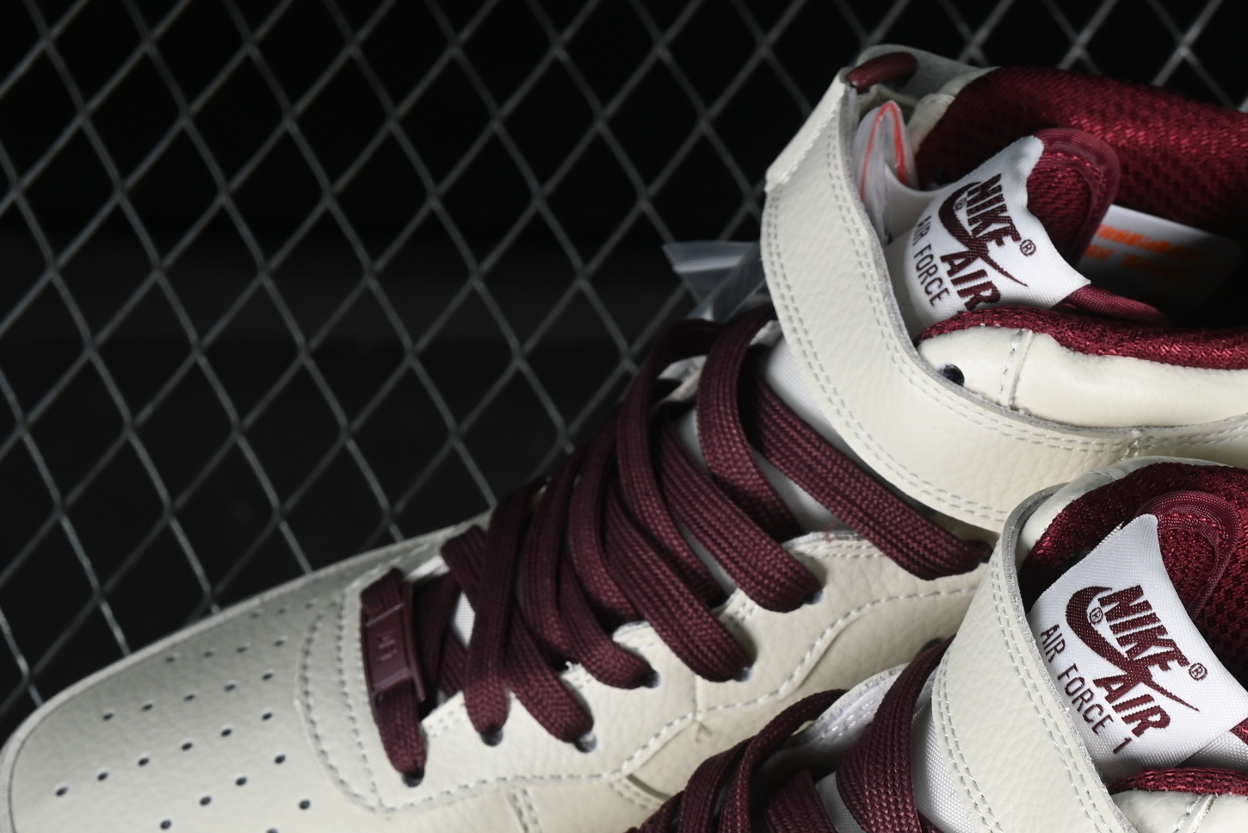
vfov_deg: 9.5
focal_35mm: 144
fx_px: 4992
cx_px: 838
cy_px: 797
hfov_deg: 14.2
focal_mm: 50
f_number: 7.1
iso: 160
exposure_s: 1/80
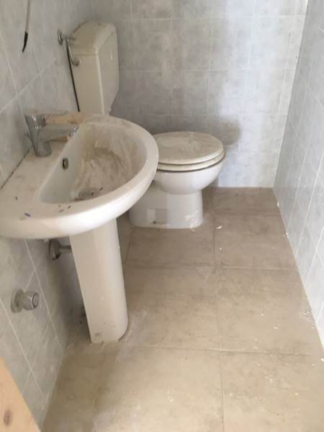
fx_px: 362
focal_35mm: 29
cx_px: 162
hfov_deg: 48.2
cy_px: 216
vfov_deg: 61.7
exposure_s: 1/33
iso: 125
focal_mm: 4.15
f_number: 2.2
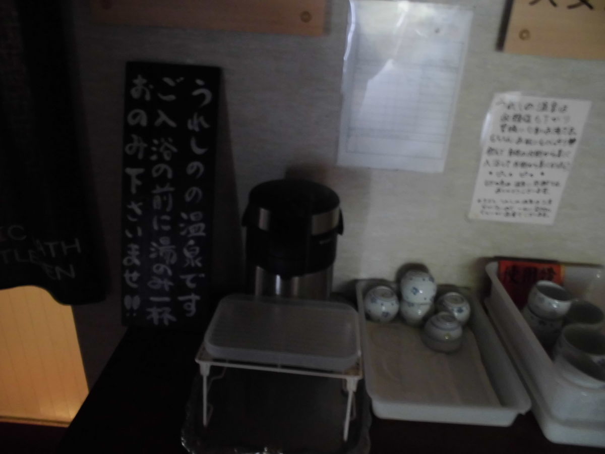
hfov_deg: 67.3
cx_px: 302
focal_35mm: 26
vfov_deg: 53.1
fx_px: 454
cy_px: 227
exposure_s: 1/2
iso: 400
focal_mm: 4.6
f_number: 3.5
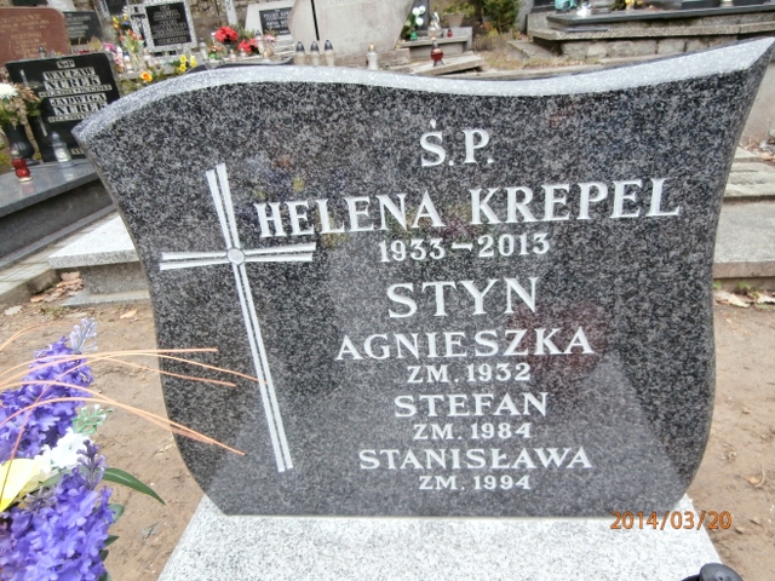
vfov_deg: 56.8
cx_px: 388
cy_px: 290
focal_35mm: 24
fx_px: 537
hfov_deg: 71.6
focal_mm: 4.2
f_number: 3
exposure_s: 1/125
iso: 100
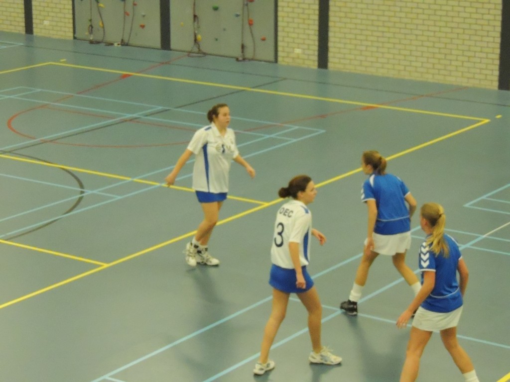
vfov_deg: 14.8
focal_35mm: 100
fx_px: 1473
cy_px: 191
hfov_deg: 19.6
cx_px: 255
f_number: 4.1
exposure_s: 1/250
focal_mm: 17.8
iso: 3200
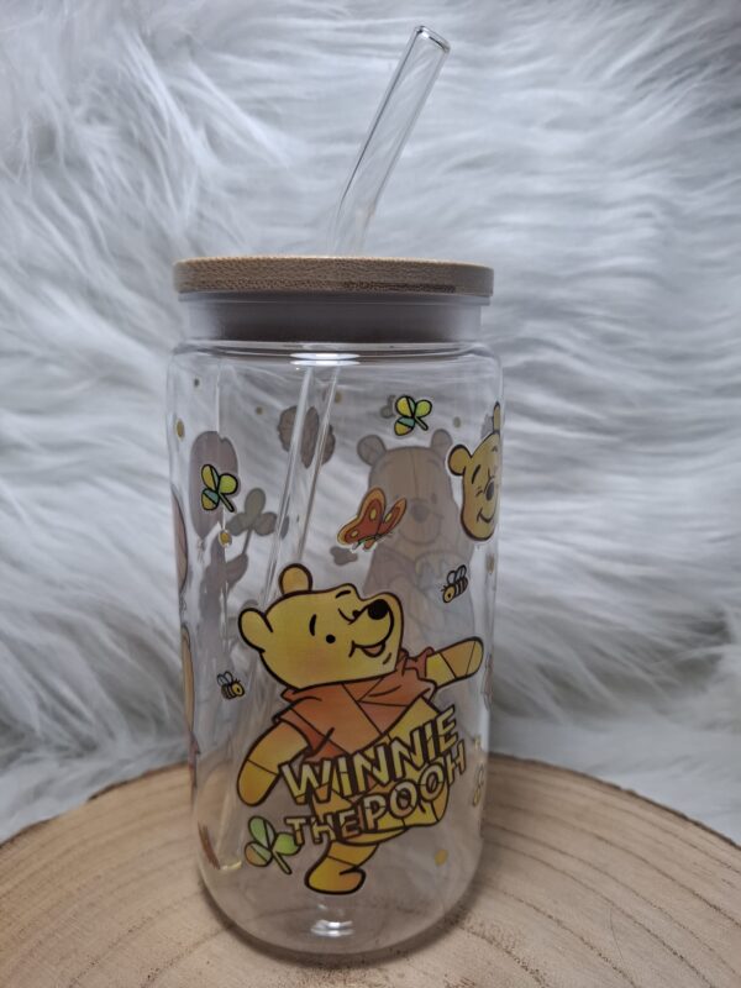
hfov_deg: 58.9
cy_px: 494
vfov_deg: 73.9
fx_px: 656
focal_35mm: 23
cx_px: 370
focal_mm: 5.54
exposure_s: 1/100
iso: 50
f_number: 1.8
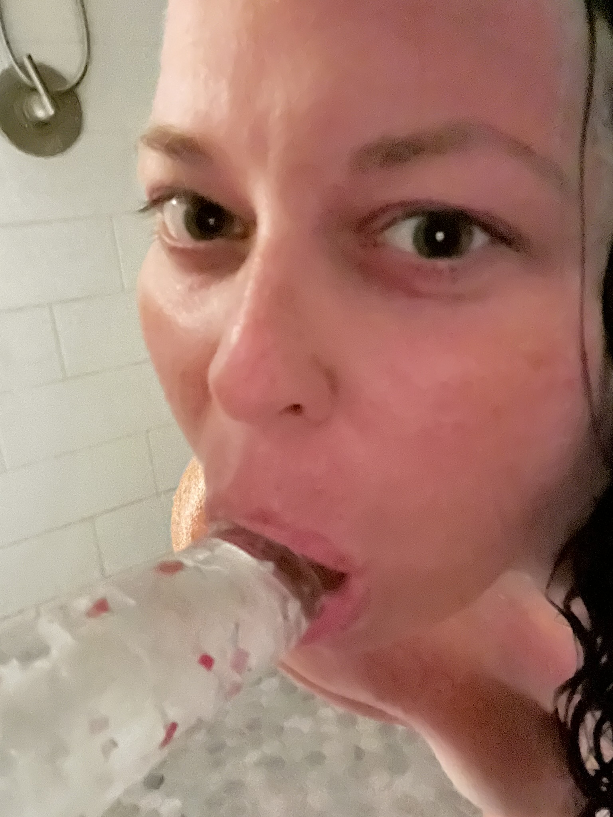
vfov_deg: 60.0
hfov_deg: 46.8
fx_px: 708
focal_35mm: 30
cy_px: 408
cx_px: 306
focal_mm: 2.71
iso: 2500
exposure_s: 1/15
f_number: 2.2
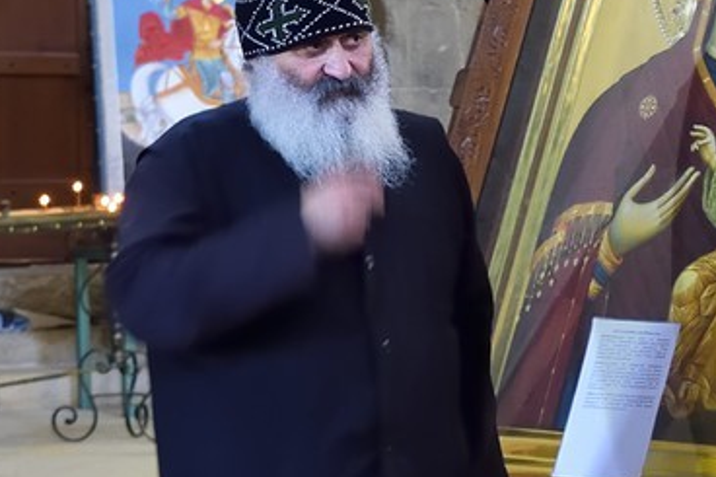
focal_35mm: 152
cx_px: 1387
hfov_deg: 12.1
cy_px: 261
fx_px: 3022
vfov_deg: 9.0
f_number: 4.5
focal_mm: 35
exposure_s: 1/25
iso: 1250
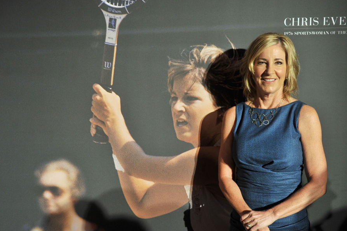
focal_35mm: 39
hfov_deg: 49.5
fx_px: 376
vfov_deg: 34.2
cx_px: 190
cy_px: 128
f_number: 3.2
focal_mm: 34
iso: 1000
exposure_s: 1/200
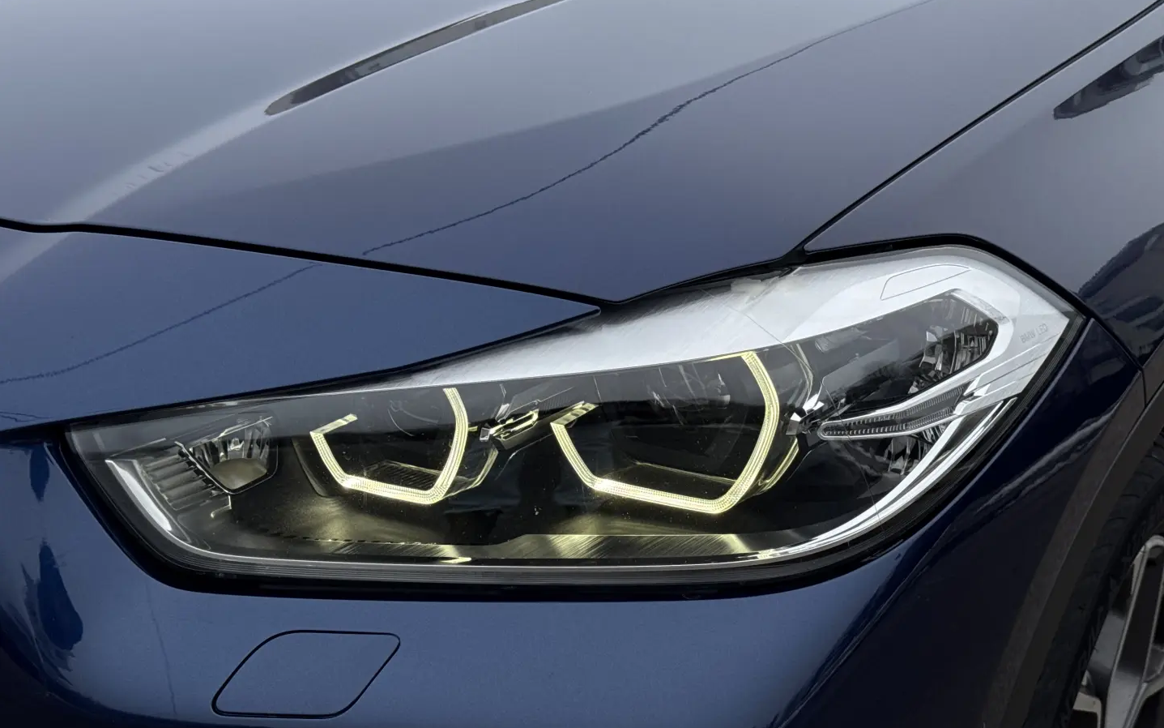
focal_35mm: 51
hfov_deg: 39.6
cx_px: 582
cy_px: 419
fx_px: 1618
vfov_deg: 25.3
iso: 64
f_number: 1.78
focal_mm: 6.76
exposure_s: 1/249
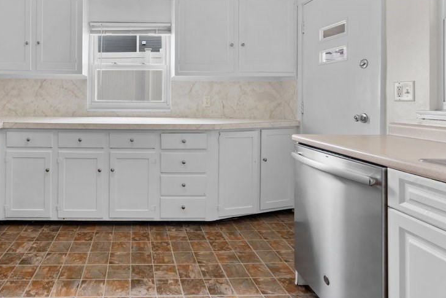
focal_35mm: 22
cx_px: 144
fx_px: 273
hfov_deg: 75.7
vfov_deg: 56.0
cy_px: 98
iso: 320
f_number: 9
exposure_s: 1/2.5
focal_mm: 16
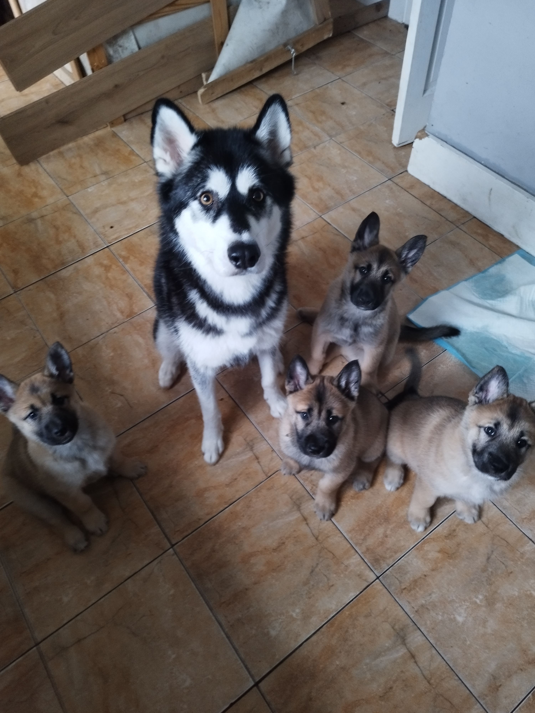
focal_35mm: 25
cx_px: 268
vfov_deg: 69.4
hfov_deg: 54.9
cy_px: 356
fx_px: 515
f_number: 1.89
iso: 660
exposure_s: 1/25
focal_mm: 5.95
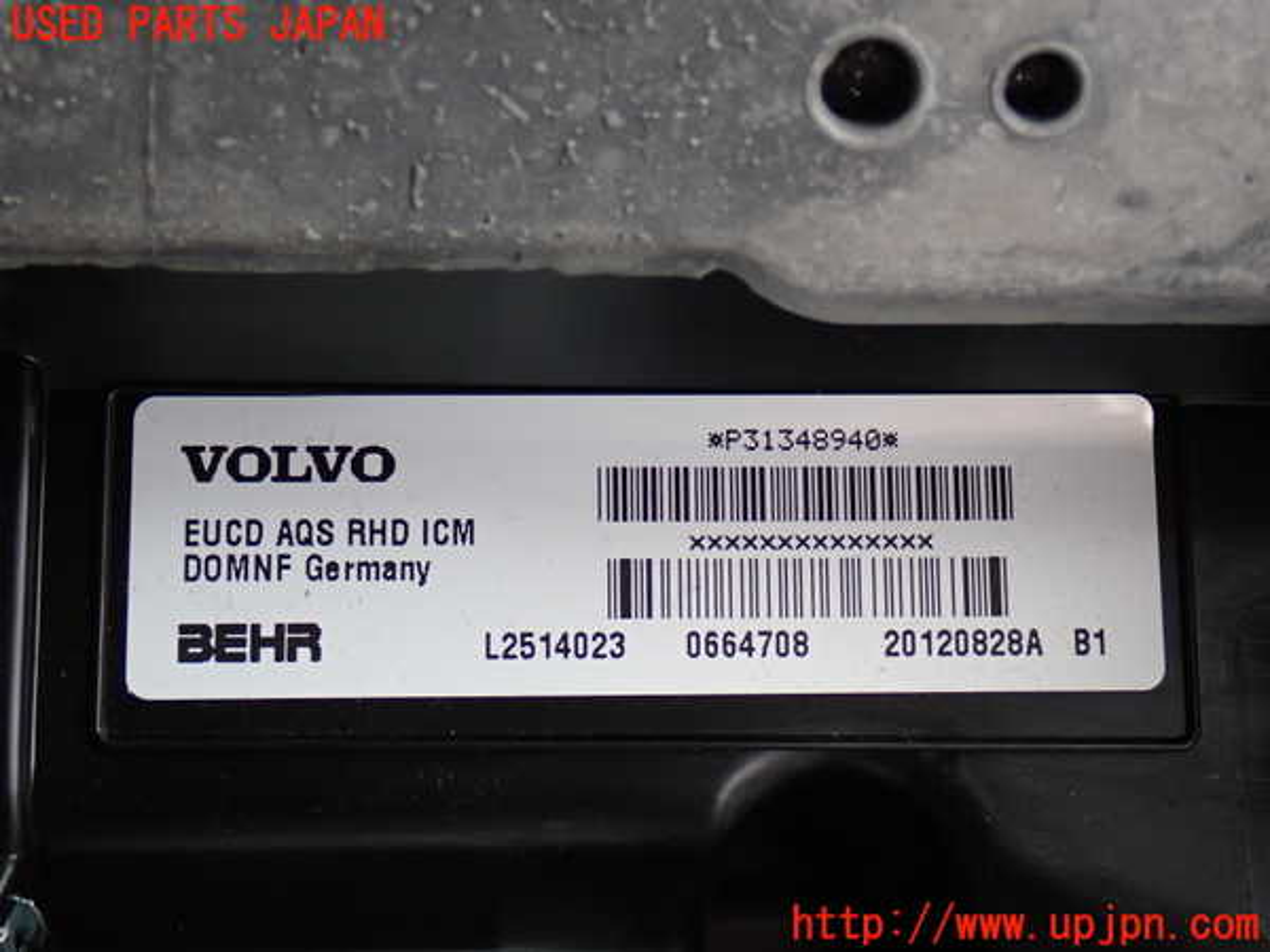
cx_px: 635
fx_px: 2458
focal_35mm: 67
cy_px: 476
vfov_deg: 21.9
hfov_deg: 29.0
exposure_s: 1/60
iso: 400
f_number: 3.8
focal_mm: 11.88
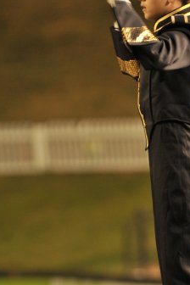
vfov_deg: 3.9
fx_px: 4235
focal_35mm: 535
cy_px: 126
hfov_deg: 2.6
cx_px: 140
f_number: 2.8
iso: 560
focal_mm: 200
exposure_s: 1/60
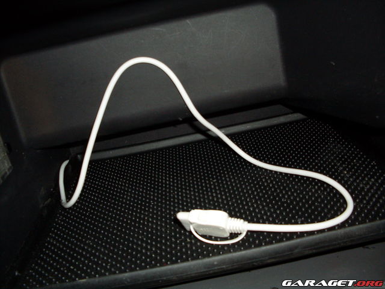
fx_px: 423
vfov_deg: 37.7
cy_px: 144
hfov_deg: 49.0
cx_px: 192
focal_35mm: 38
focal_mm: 6.3
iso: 100
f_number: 2.8
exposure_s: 1/45
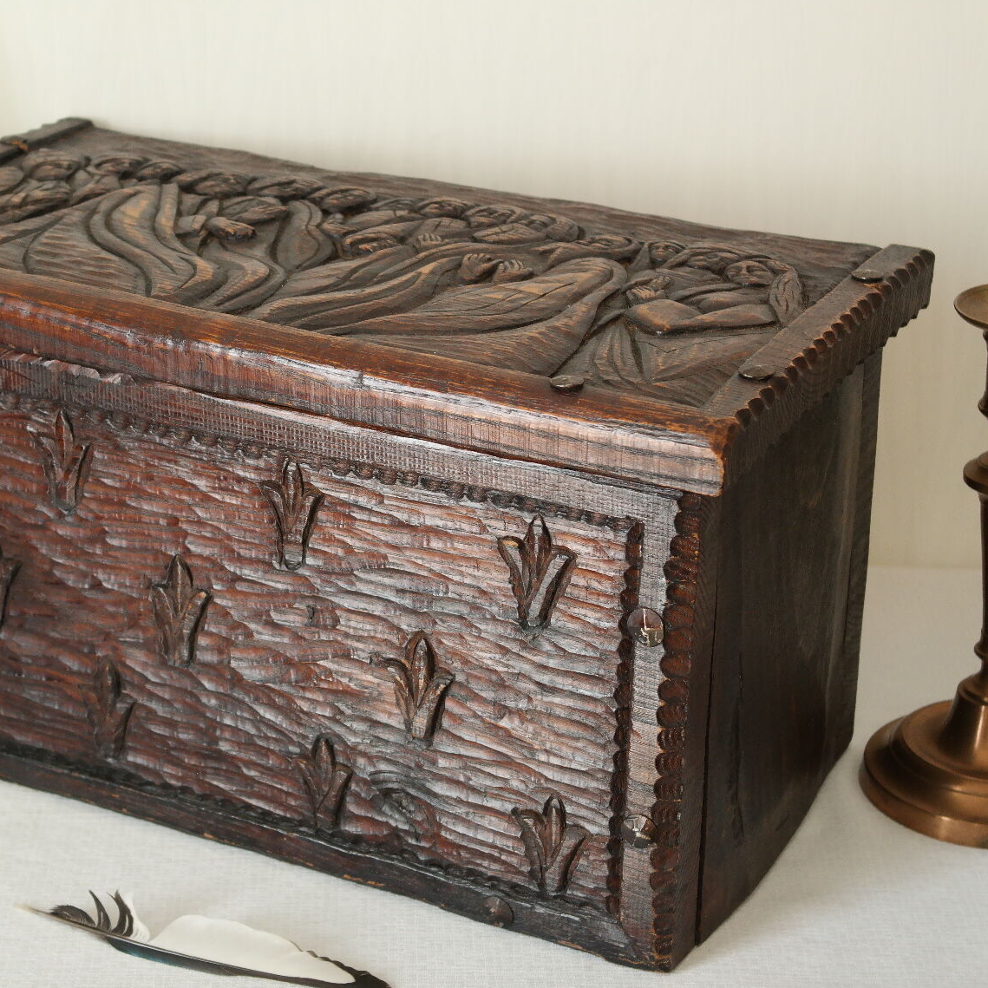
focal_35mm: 89
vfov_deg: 19.5
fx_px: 2874
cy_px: 497
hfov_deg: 19.4
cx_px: 315
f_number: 6.3
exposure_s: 1/30
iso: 800
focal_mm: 45
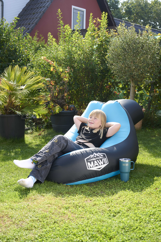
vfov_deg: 39.6
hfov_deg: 27.0
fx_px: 335
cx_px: 80
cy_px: 121
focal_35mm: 50
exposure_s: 1/160
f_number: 7.1
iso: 160
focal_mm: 50
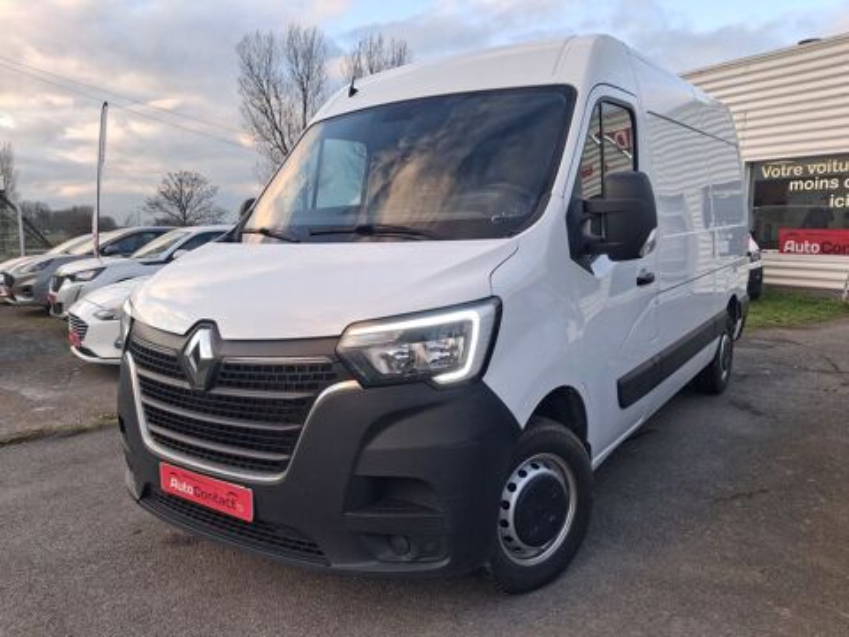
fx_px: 662
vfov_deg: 51.4
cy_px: 318
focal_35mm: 27
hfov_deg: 65.3
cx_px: 424
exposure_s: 1/100
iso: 32
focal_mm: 4
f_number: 1.8
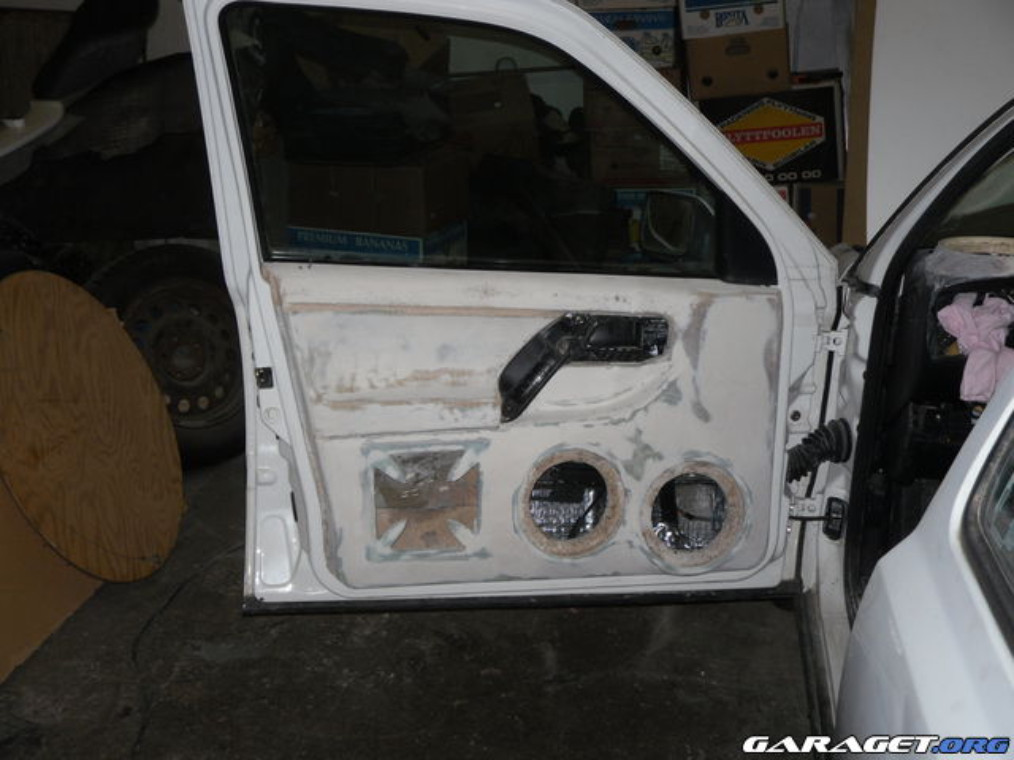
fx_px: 1289
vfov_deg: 32.9
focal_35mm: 44
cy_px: 380
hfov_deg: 42.9
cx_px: 507
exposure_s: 1/51
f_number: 3.8
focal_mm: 7.88
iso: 100
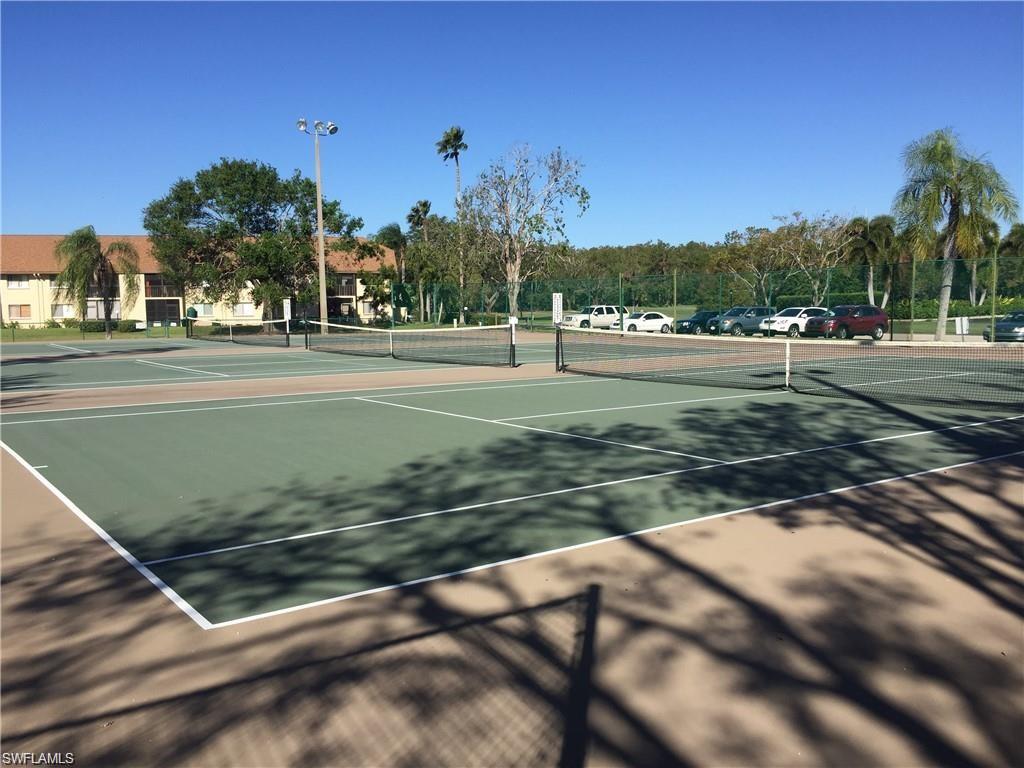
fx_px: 858
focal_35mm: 29
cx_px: 512
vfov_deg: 48.2
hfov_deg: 61.7
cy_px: 384
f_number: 2.2
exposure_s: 1/1980
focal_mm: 4.15
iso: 32
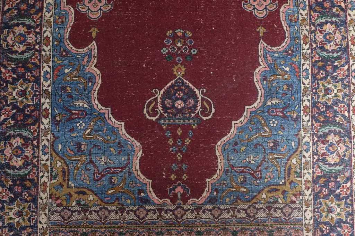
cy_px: 118
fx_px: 523
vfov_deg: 25.5
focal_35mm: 53
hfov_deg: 37.5
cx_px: 178
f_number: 4
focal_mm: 35
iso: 640
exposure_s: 1/100
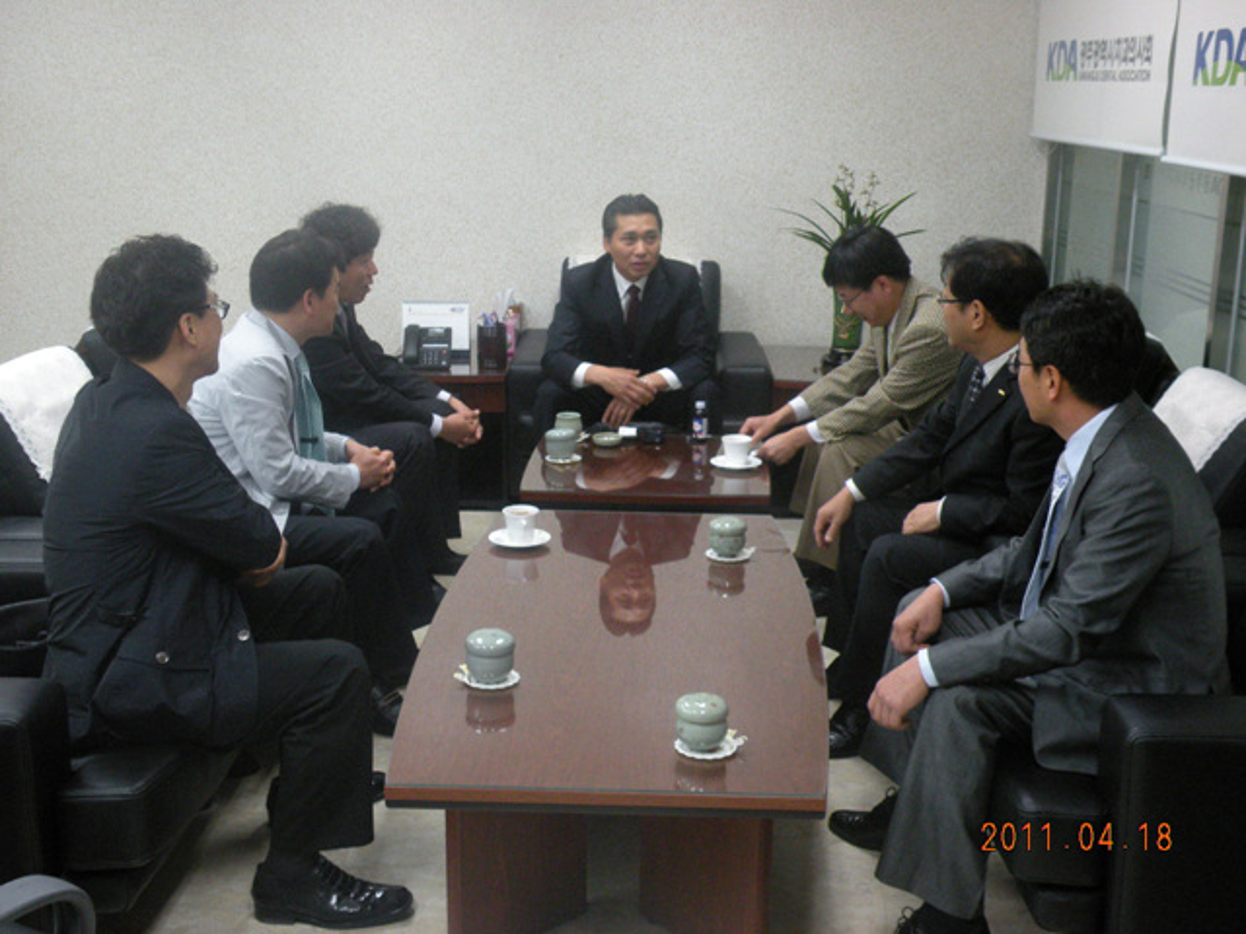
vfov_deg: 34.3
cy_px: 467
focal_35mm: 42
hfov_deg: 44.8
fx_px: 1512
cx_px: 623
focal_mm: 7.4
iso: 315
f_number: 3.2
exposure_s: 1/60
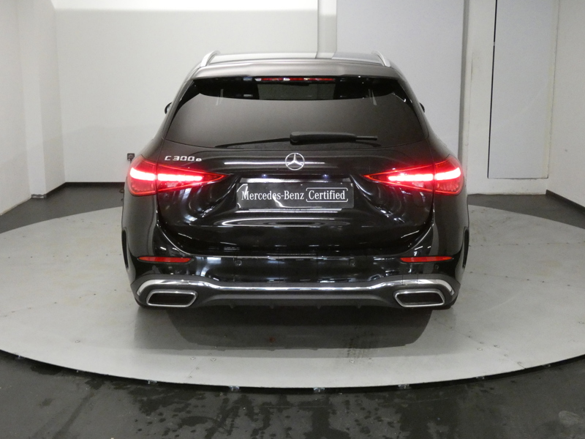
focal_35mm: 46
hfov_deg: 41.2
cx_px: 292
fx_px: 777
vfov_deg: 31.5
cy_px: 220
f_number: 3.8
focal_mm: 8.2
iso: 1600
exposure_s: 1/80
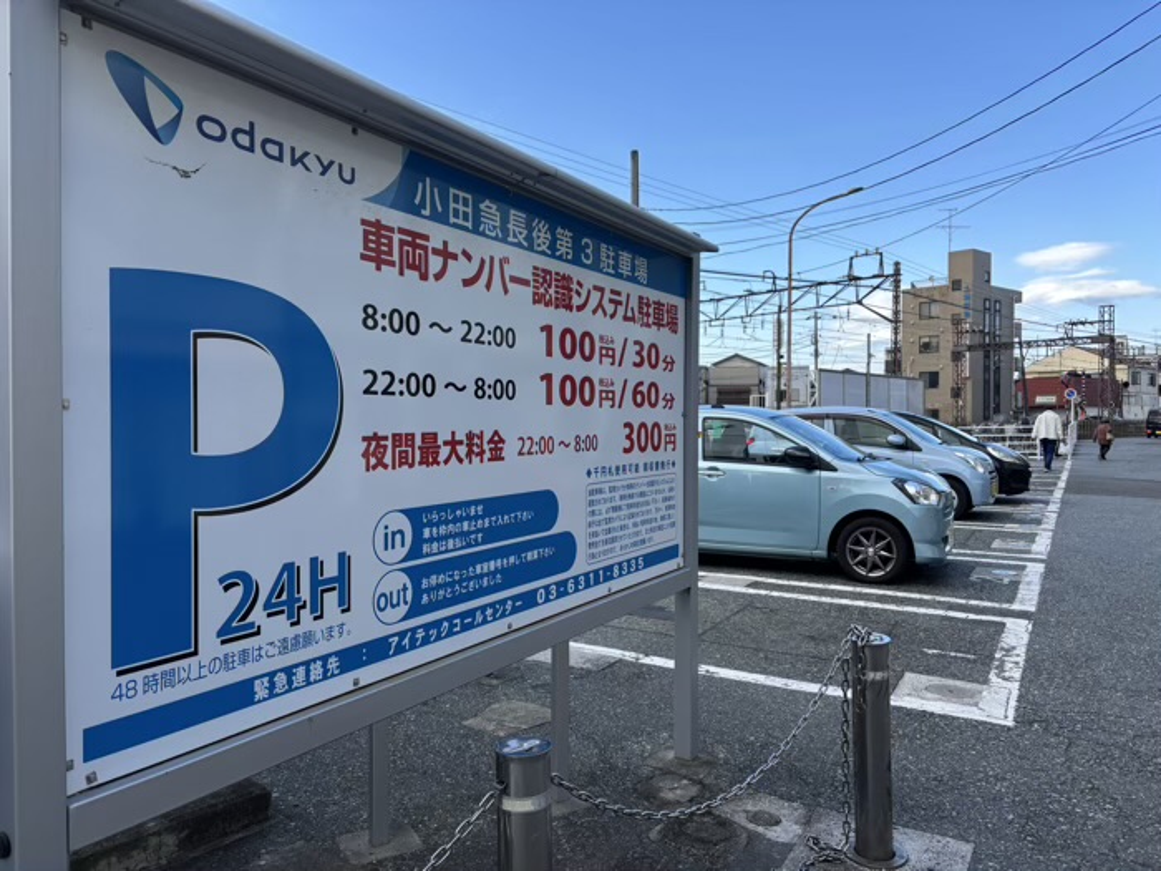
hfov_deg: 67.3
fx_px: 872
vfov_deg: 53.1
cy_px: 436
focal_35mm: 26
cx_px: 580
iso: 50
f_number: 1.6
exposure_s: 1/927
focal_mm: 5.96
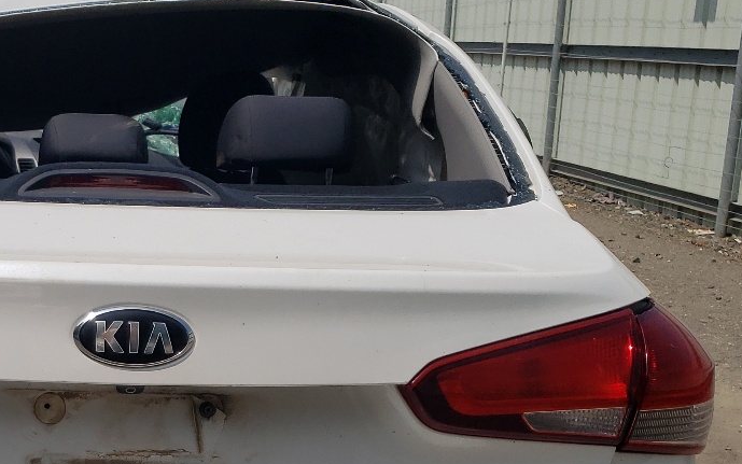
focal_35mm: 64
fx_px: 1295
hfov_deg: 31.1
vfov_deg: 19.9
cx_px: 137
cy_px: 426
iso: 50
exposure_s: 1/10000
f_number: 1.5
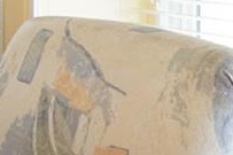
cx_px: -529
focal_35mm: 130
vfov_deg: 10.3
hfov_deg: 10.0
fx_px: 840
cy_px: -52
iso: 400
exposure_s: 1/30
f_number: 5.6
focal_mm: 11
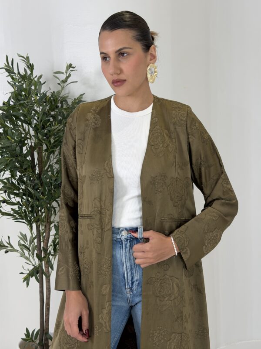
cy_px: 174
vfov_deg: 39.7
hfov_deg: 30.3
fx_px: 483
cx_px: 130
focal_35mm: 48
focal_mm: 6.76
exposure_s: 1/463
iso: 64
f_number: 1.78
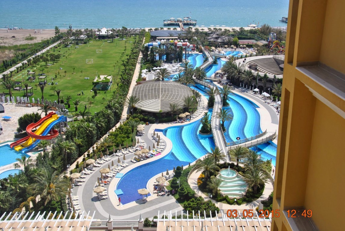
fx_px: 374
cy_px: 116
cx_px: 172
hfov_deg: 49.5
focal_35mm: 39
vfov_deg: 34.3
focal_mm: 26
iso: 100
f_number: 9
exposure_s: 1/320
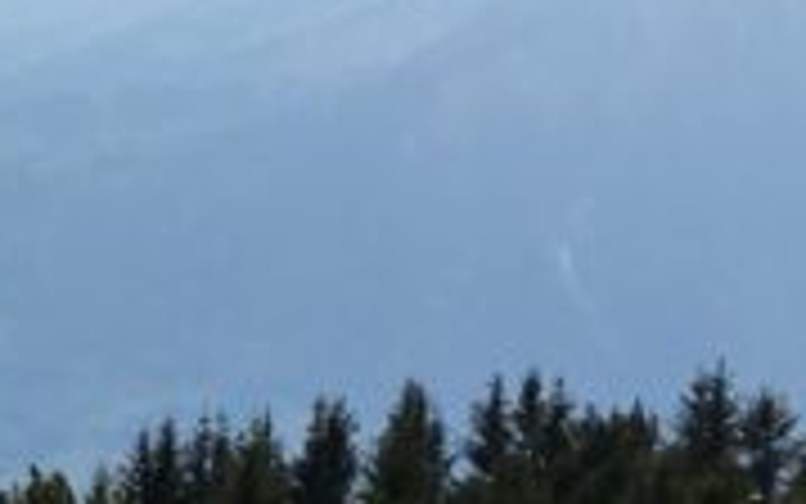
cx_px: -1135
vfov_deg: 7.4
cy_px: 90
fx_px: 3867
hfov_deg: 10.3
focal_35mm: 176
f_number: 2.2
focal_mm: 4.15
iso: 25
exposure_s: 1/3497
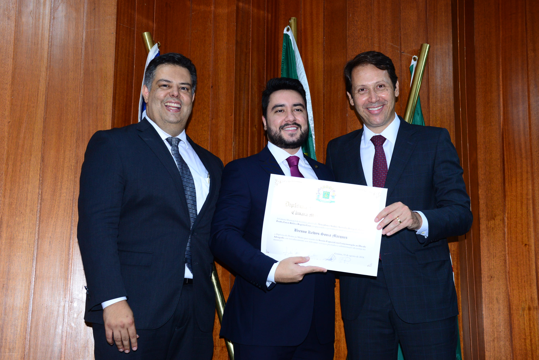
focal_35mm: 50
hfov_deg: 39.6
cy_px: 180
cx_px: 270
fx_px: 749
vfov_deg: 27.0
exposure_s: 1/125
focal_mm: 50
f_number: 5.6
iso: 2000
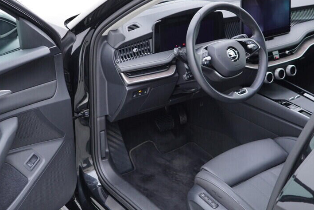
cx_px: 164
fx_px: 454
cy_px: 81
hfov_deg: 38.2
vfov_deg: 25.9
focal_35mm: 52
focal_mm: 24
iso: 200
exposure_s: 1/40
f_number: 2.8
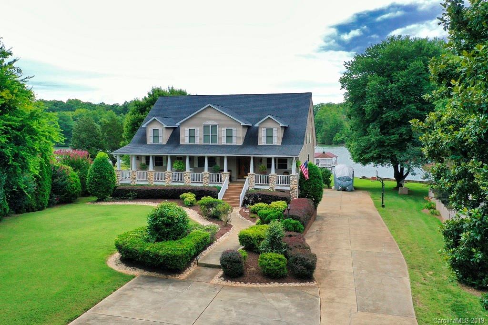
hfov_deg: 65.5
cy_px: 162
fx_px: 379
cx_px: 244
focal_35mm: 28
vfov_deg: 46.4
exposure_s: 1/120
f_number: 4
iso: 100
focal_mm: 10.26
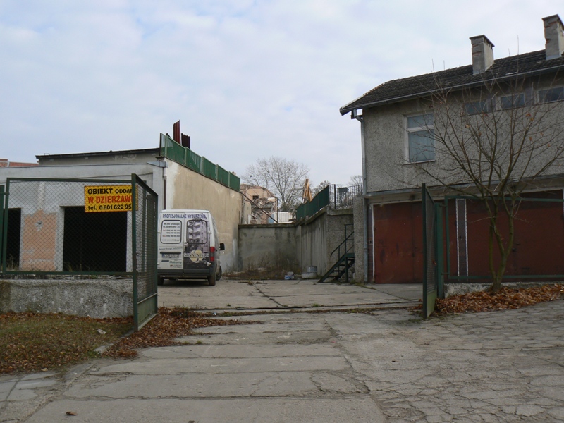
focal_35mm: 36
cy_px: 212
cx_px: 282
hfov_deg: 51.4
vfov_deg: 39.7
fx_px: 587
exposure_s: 1/320
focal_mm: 6
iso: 80
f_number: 5.6
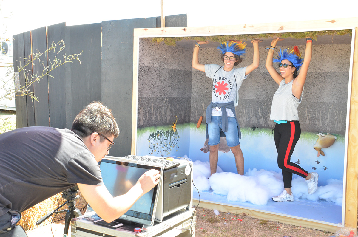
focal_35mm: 45
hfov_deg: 43.7
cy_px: 118
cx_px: 179
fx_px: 447
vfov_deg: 29.7
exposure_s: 1/100
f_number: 10
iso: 1000
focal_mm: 30
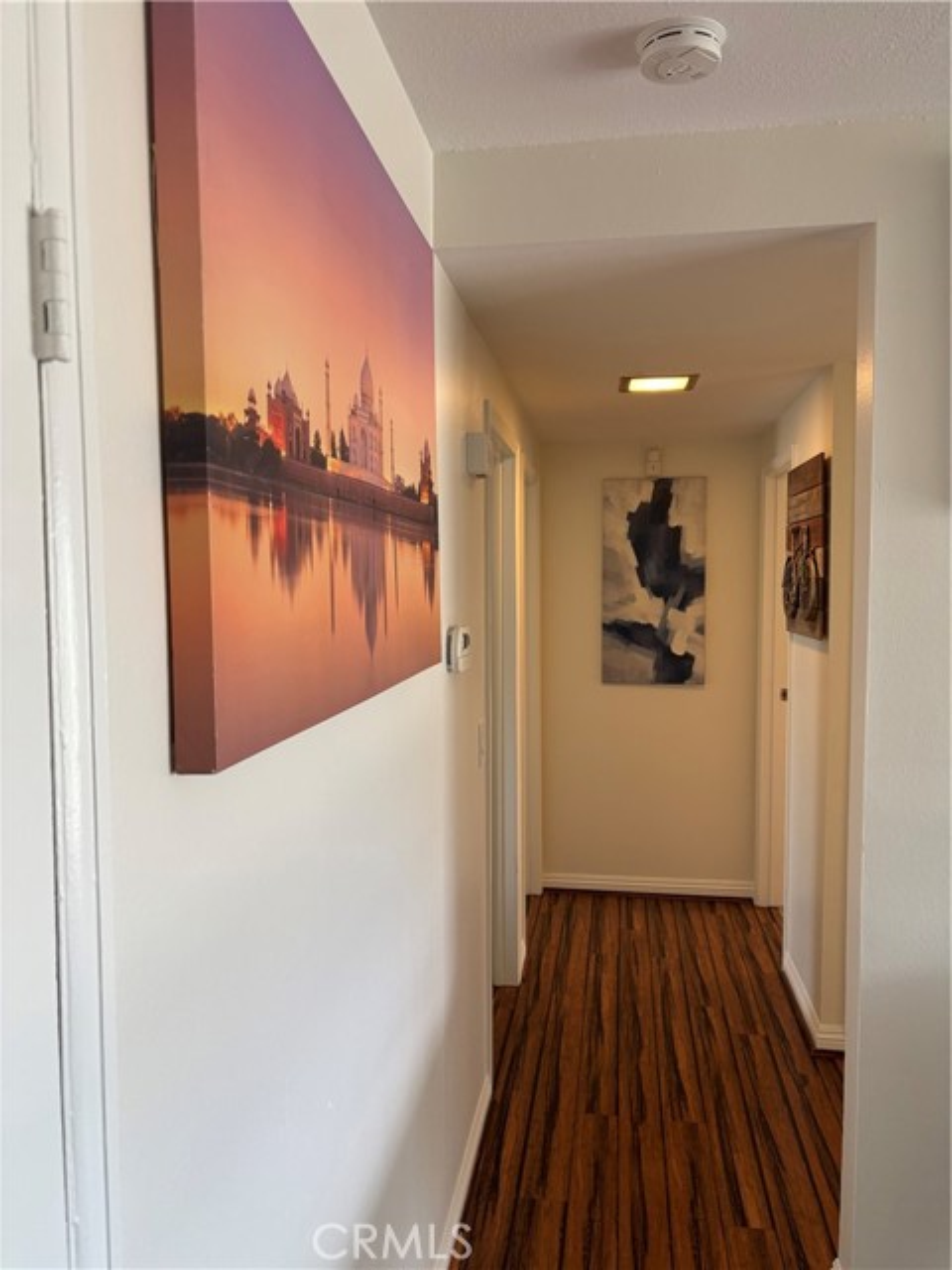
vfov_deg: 67.3
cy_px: 635
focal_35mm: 26
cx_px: 476
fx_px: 953
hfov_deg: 53.1
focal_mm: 5.96
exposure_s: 1/60
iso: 160
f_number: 1.6
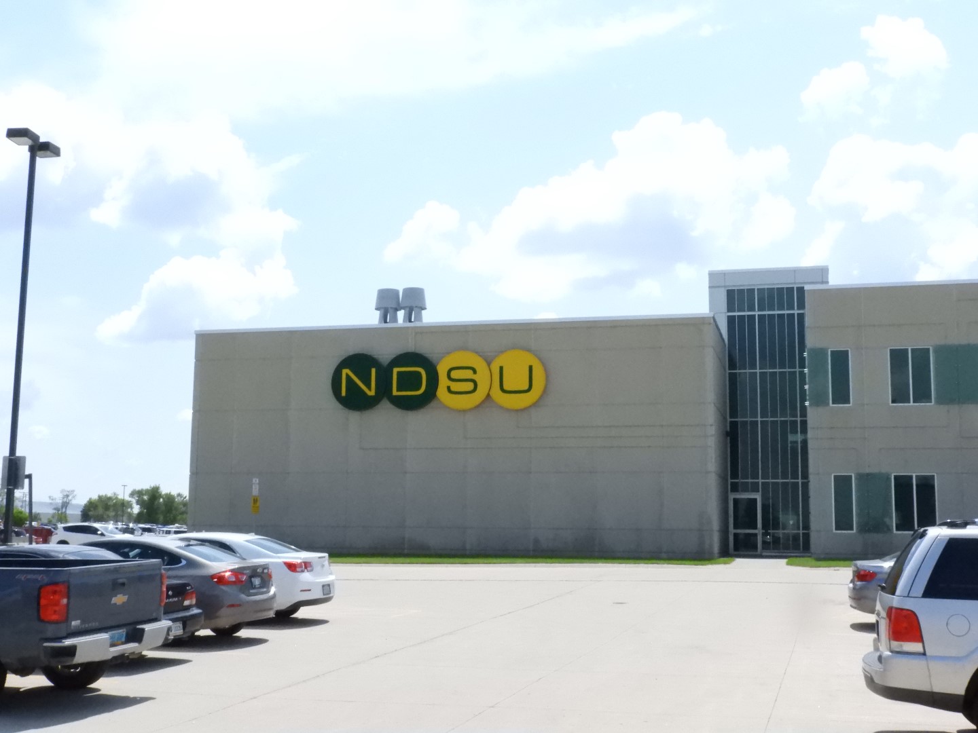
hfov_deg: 42.1
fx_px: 1271
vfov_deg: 32.2
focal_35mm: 45
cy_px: 366
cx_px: 489
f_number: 8
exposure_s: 1/3200
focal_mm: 8.1
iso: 1600
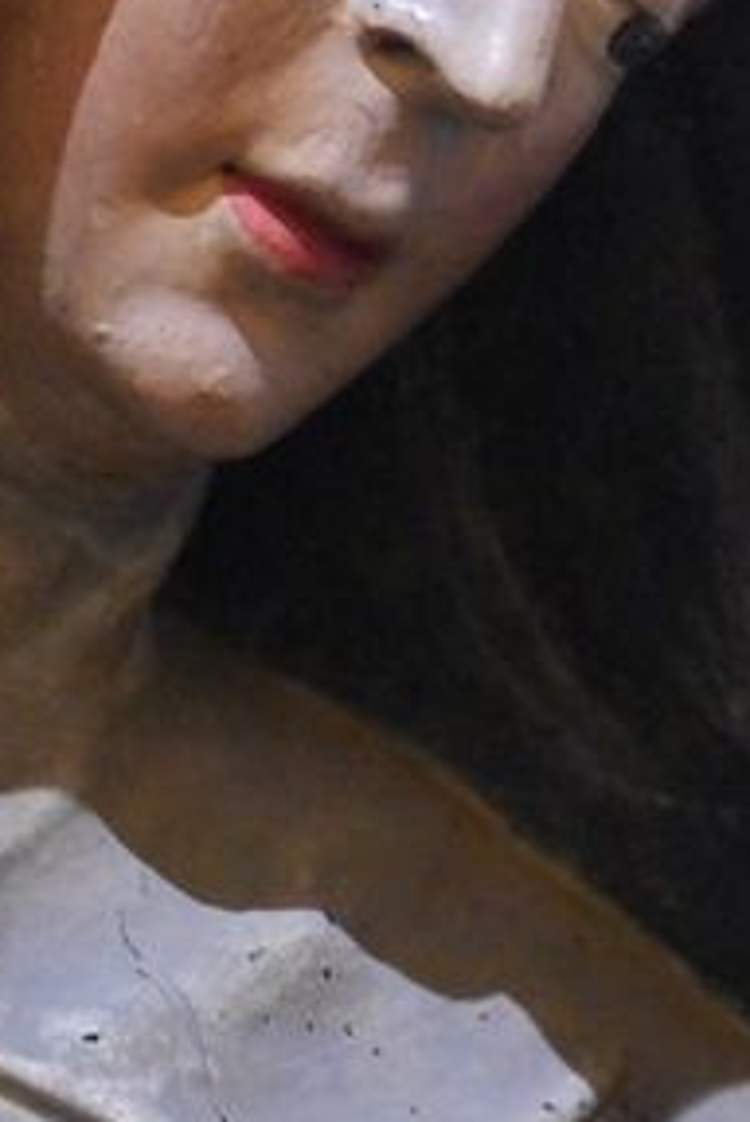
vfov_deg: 7.5
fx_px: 8548
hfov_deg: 5.0
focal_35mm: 274
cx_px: 447
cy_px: 246
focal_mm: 75
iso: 12800
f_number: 4.2
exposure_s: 1/50
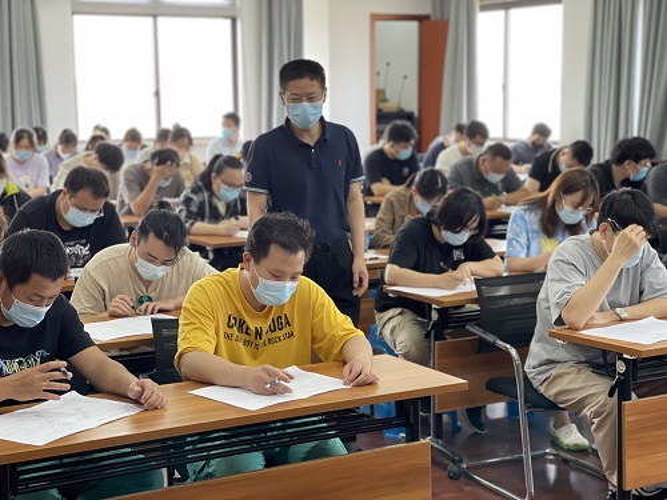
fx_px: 1233
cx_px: 334
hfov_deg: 30.3
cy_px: 250
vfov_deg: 22.9
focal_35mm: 64
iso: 200
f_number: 2.2
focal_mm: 7.5
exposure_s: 1/100
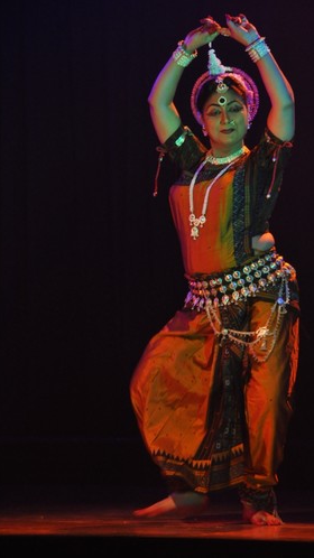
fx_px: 2451
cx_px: 182
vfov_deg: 13.0
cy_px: 279
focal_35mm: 166
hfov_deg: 7.3
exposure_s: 1/80
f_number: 8
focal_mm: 105
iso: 1400
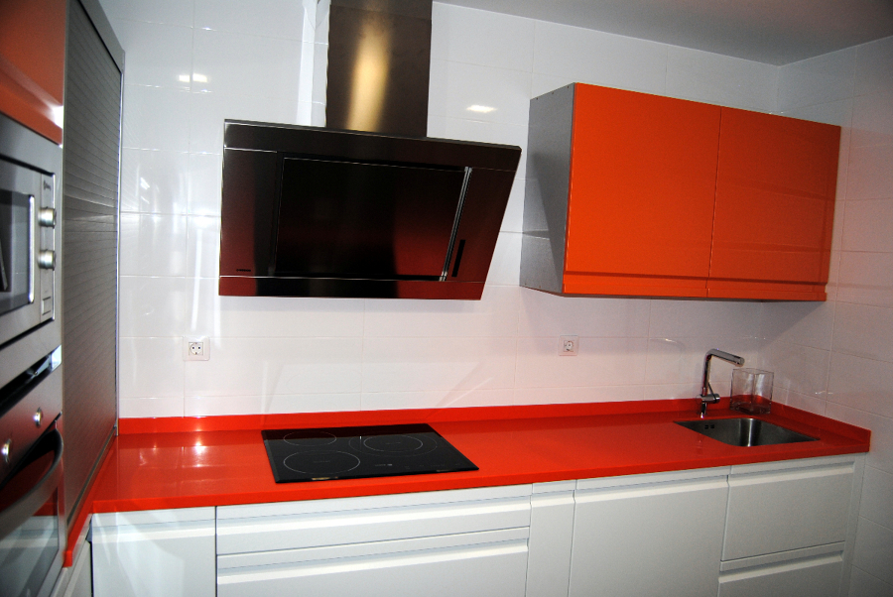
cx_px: 446
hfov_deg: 67.3
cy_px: 298
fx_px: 670
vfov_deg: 48.0
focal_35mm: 27
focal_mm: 18
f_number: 3.5
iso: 200
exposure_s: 1/60
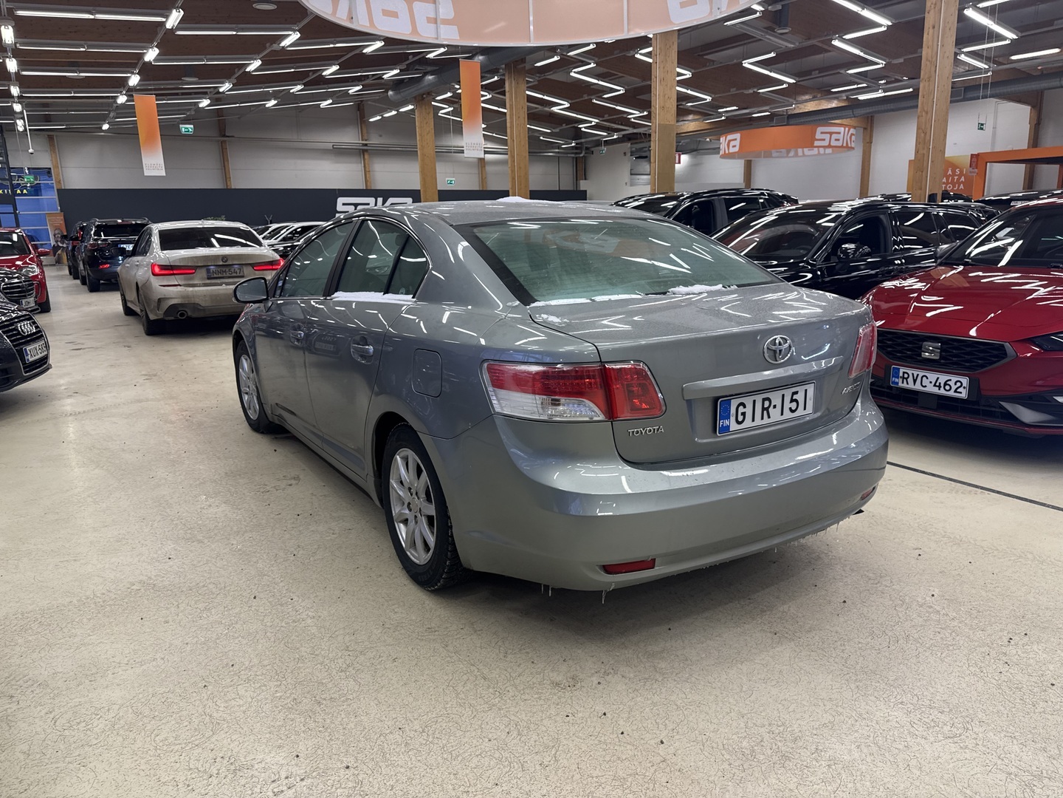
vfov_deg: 56.8
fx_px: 737
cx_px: 532
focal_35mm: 24
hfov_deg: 71.6
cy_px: 399
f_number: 1.78
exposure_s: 1/100
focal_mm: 6.76
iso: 125
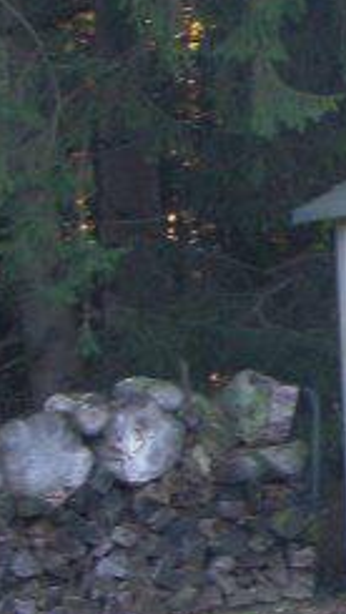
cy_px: 211
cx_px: 617
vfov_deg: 12.4
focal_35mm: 173
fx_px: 2819
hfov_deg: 6.9
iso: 80
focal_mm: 6.7
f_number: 3.5
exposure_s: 1/40
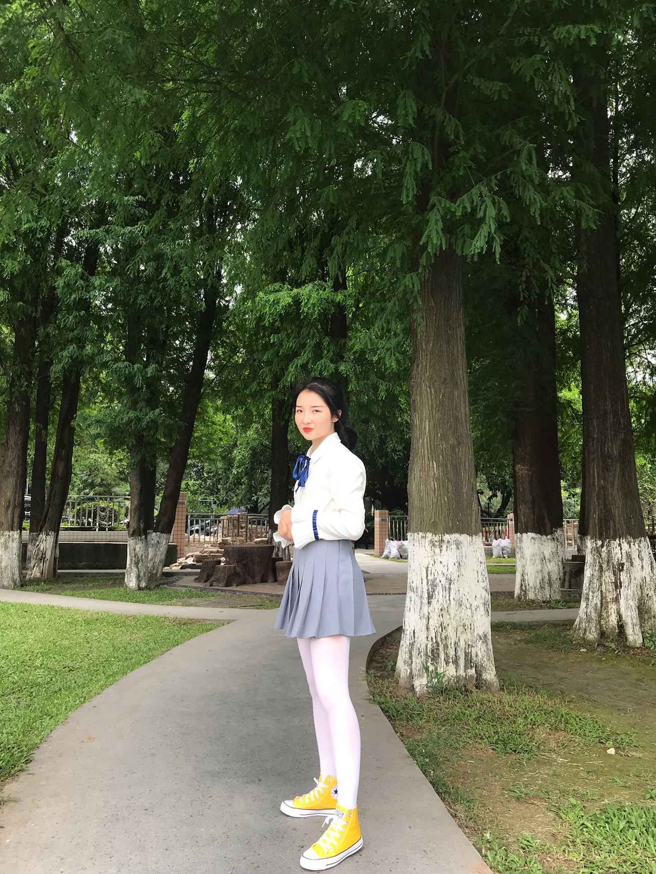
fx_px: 707
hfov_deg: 49.8
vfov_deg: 63.4
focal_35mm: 28
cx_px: 328
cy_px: 437
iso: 20
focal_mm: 3.99
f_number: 1.8
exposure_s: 1/416
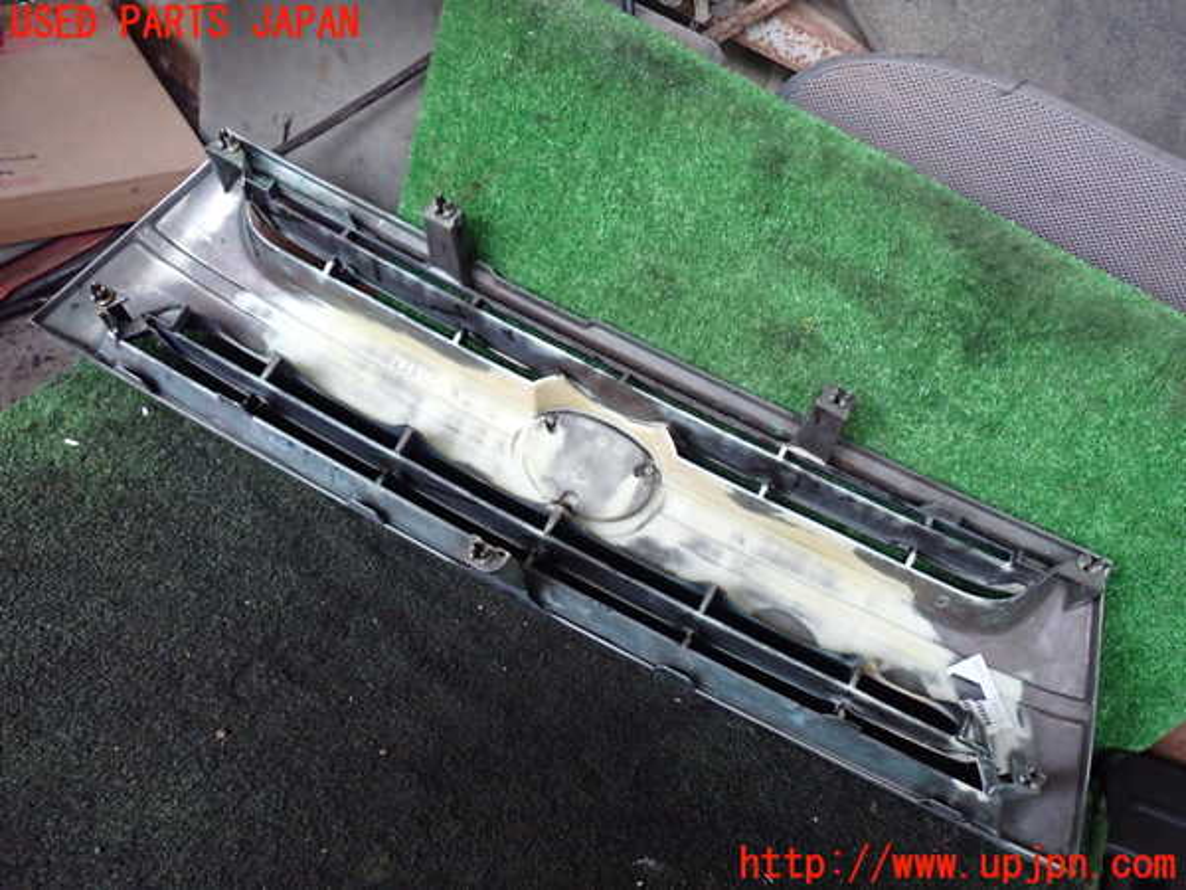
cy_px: 445
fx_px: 1028
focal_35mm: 30
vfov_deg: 46.8
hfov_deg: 60.0
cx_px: 593
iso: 640
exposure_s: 1/30
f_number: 2.3
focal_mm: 5.4
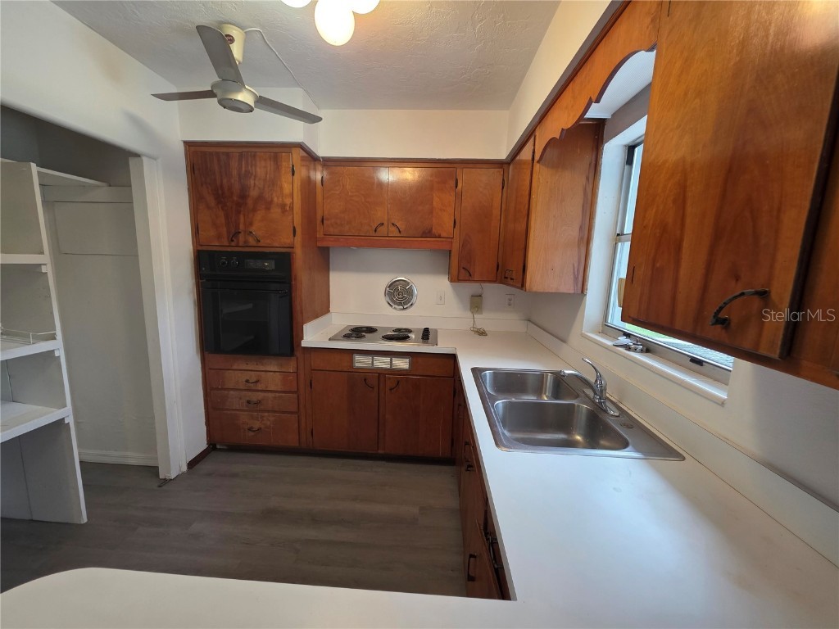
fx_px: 315
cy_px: 314
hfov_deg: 106.2
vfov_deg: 89.9
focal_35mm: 13
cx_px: 420
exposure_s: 1/60
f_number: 1.9
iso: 160
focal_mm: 2.2
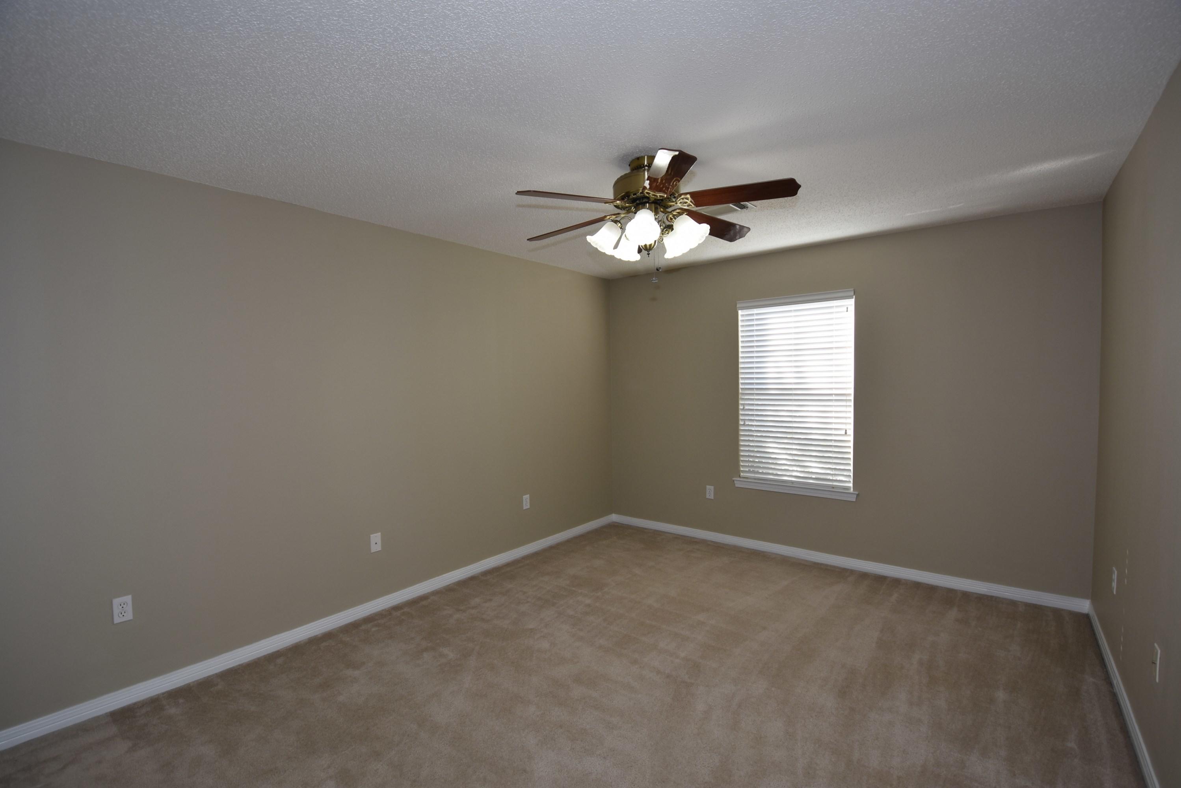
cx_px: 590
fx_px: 492
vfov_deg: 77.4
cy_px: 394
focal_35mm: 15
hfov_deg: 100.4
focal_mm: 10
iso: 200
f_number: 4
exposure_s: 1/60
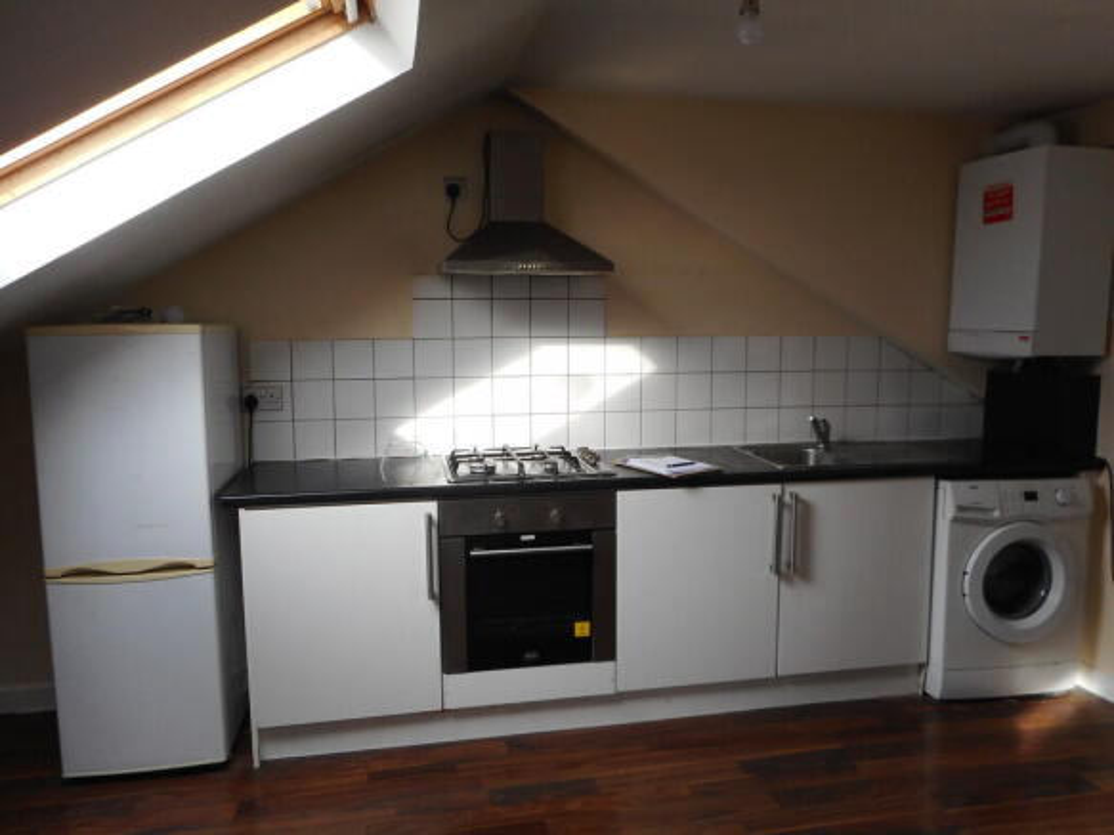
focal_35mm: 25
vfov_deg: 54.9
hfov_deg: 69.4
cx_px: 557
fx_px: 804
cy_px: 418
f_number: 3.7
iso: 80
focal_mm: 4.5
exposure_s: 1/30
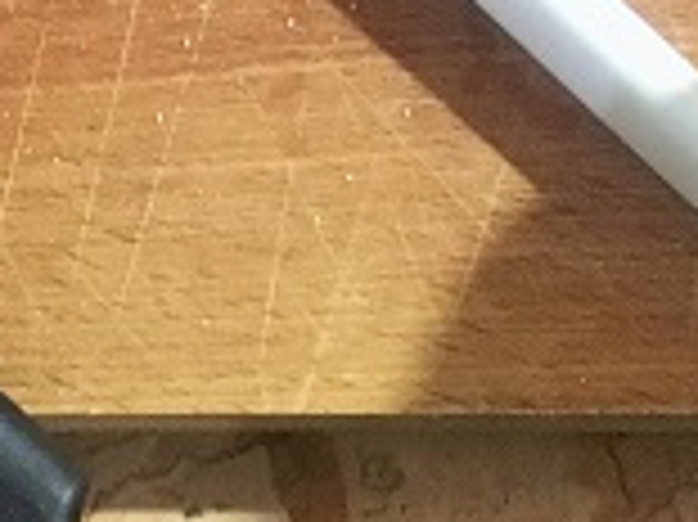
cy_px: -500
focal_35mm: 140
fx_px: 2821
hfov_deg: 13.9
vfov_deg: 9.9
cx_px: 45
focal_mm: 4.15
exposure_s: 1/17
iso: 400
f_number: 2.2
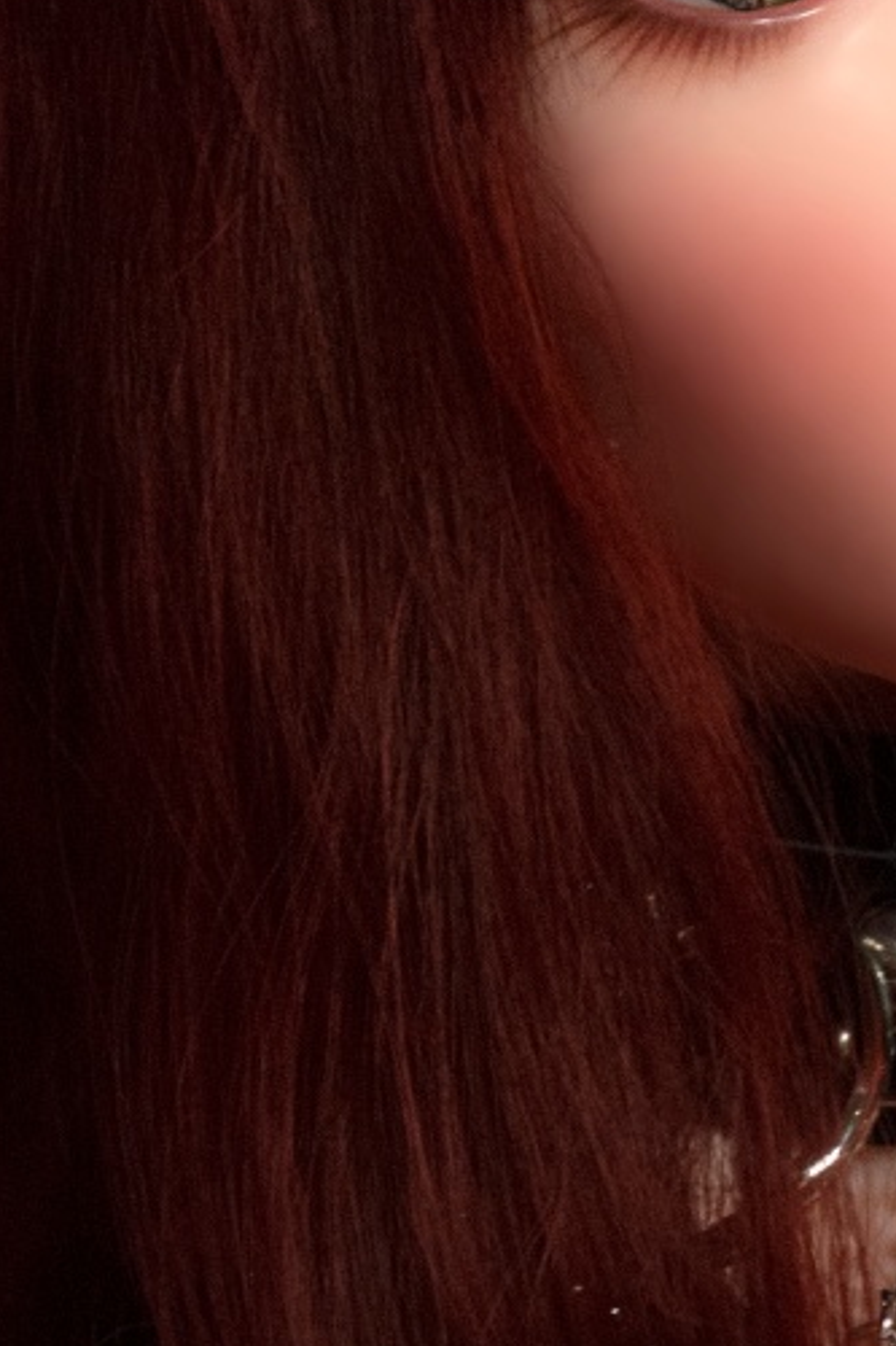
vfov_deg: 7.9
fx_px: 9750
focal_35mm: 261
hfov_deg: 5.2
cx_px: 1052
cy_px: 773
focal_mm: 58
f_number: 5.6
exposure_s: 1/25
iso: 500
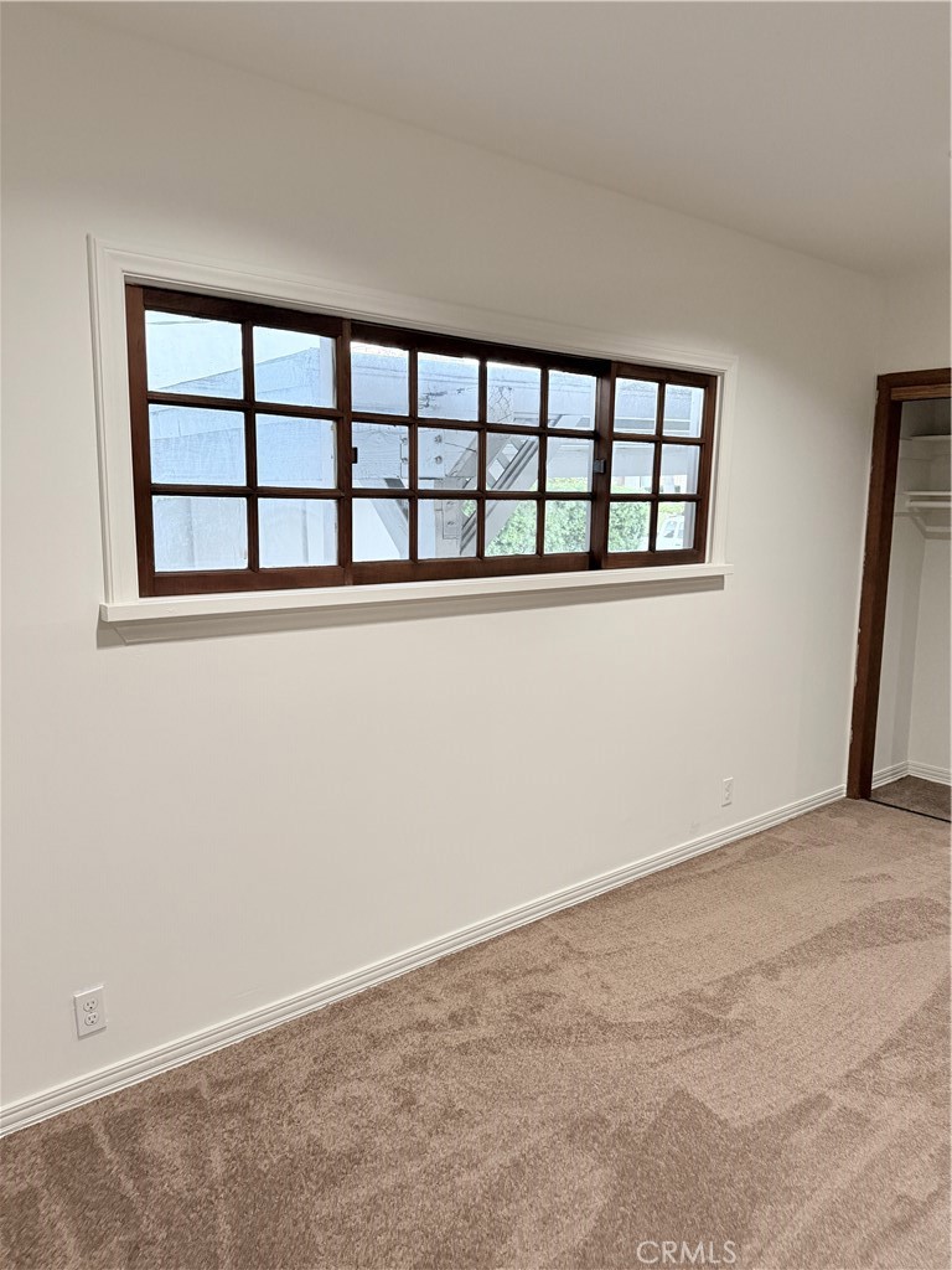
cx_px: 476
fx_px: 880
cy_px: 635
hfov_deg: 56.8
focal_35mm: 24
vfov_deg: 71.6
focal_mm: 6.76
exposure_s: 1/60
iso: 500
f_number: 1.78
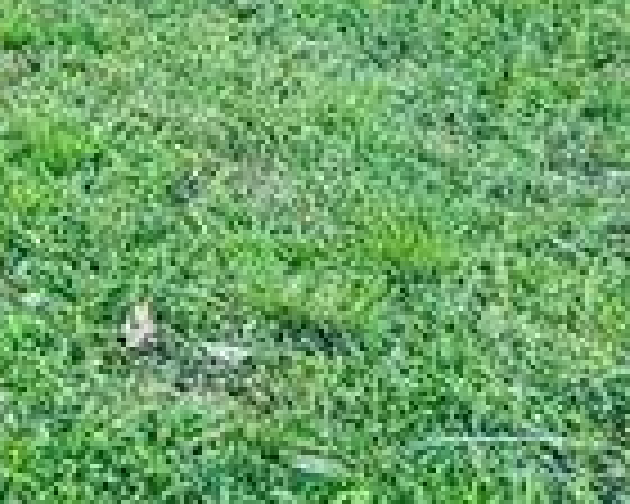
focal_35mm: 100
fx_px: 1865
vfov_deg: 13.0
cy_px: -567
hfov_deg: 14.9
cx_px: -711
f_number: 2.2
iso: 40
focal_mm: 2.22
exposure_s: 1/129
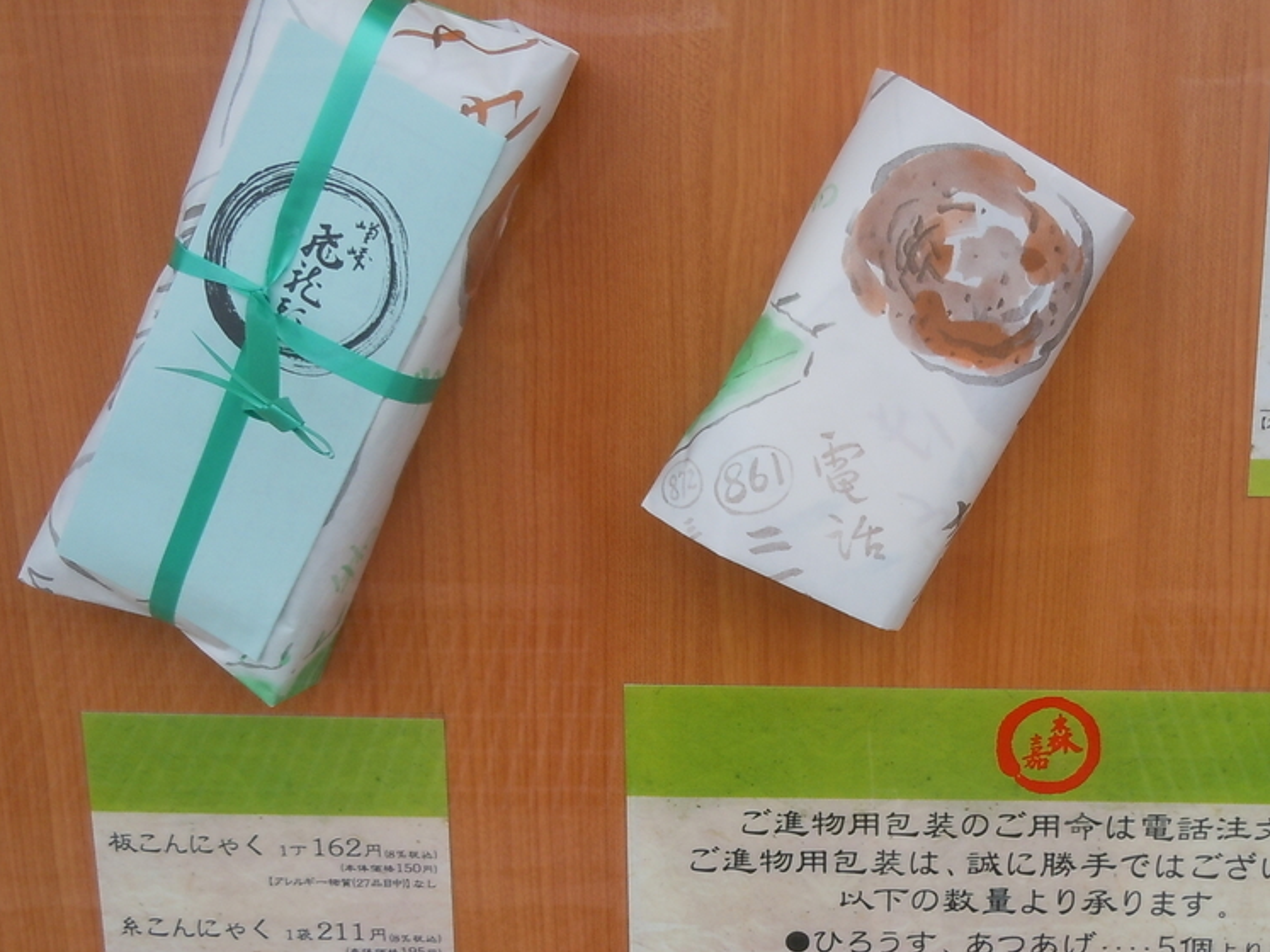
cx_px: 774
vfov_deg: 27.2
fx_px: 1944
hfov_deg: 36.0
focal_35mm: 53
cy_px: 694
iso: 100
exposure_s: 1/320
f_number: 4
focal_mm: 5.9
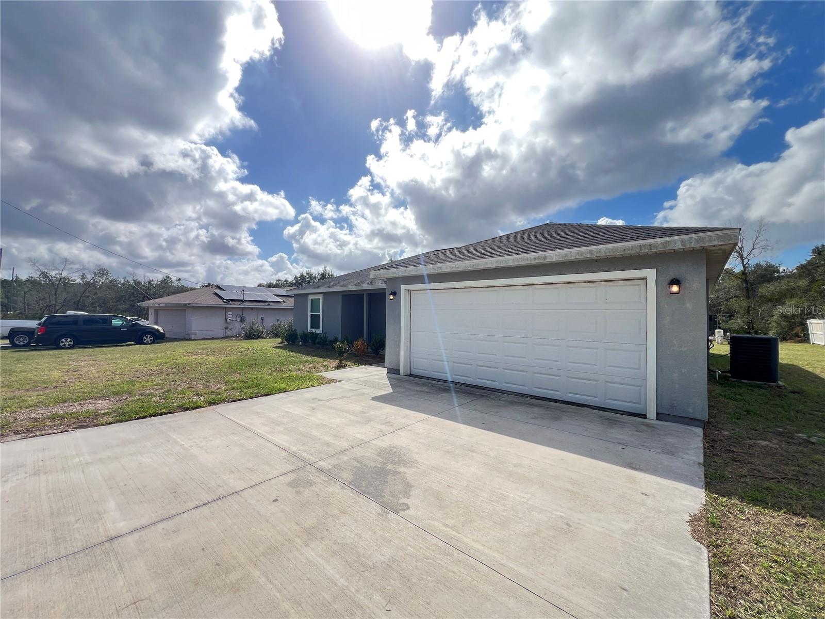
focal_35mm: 13
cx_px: 412
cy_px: 310
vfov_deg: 89.9
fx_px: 310
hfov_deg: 106.2
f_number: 1.8
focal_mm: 1.57
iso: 32
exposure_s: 1/847
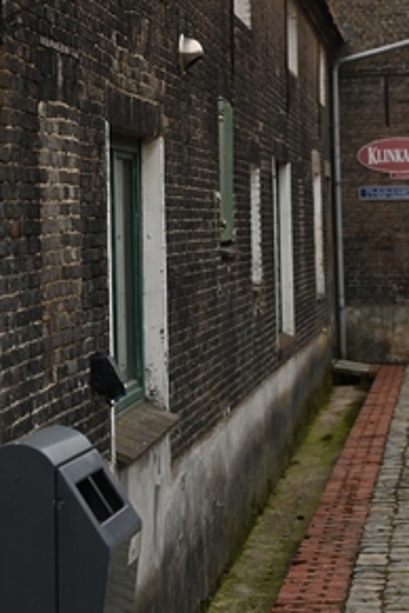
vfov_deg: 19.3
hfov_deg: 13.3
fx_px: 1755
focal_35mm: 103
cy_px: 13
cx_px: 153
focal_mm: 50
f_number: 4
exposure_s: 1/250
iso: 250
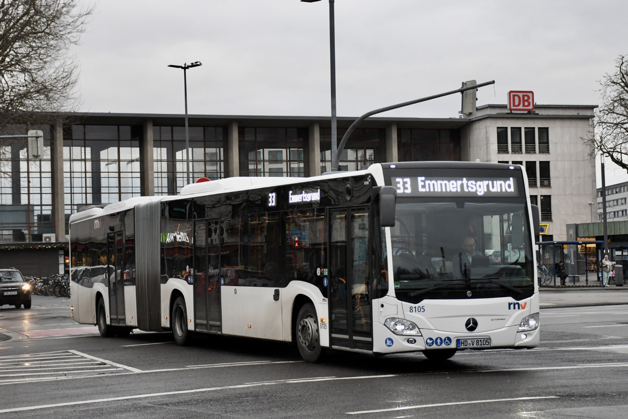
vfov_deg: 21.6
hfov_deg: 31.9
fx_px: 1099
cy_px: 210
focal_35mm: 63
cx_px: 314
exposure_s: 1/500
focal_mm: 42
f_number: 4.5
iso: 1600
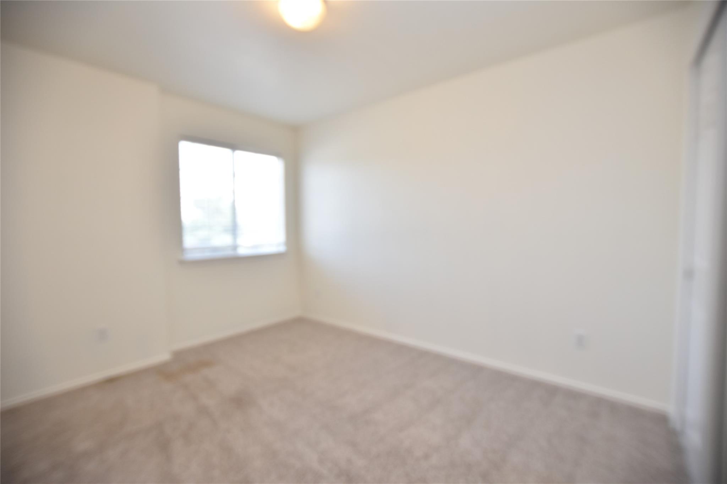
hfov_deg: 100.4
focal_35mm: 15
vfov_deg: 77.3
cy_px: 242
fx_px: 303
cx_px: 364
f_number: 3.5
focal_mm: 10
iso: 500
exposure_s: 1/200
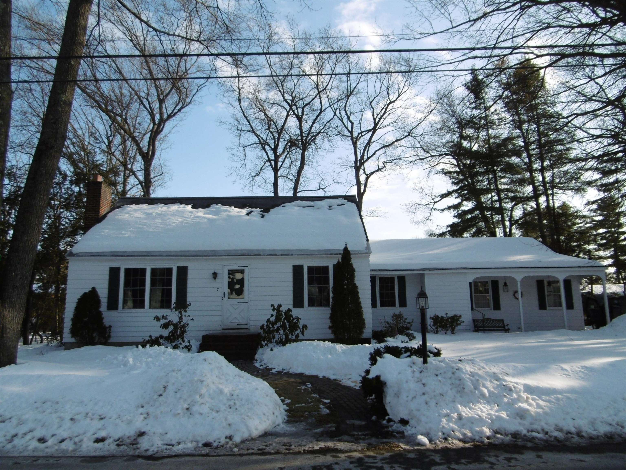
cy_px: 235
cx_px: 313
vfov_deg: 56.8
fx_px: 434
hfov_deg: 71.6
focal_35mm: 24
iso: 100
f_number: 7.8
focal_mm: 4.3
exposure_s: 1/160
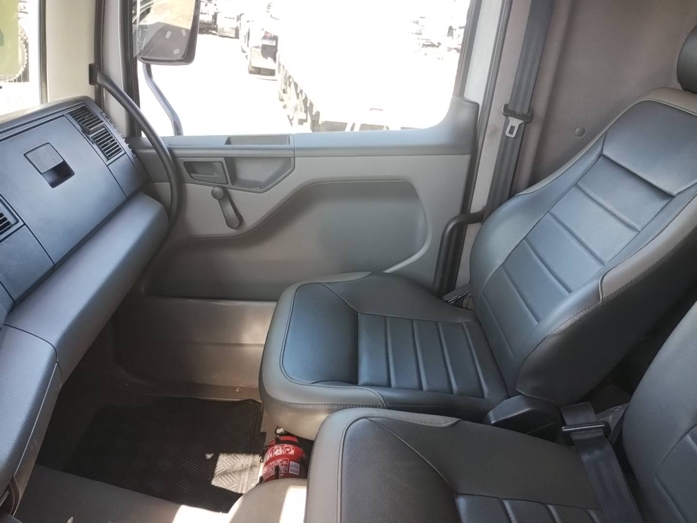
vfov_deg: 49.7
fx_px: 564
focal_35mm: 28
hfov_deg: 63.4
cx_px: 348
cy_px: 262
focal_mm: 4.27
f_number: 1.8
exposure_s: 1/120
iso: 484
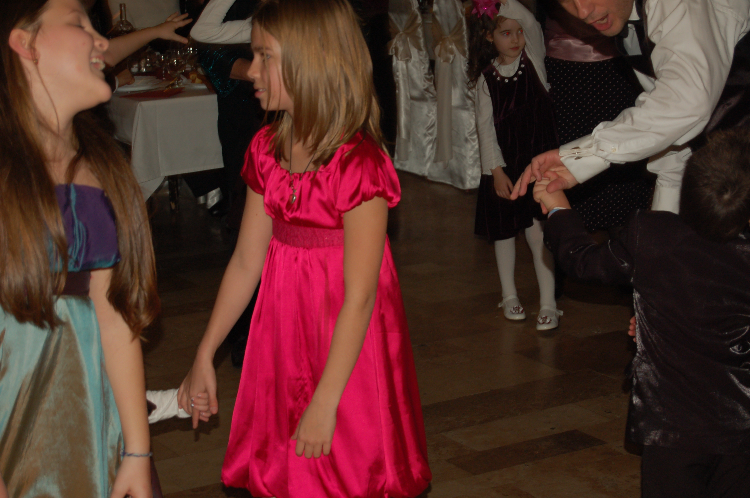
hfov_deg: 24.6
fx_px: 1717
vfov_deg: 16.5
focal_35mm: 82
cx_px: 375
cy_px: 249
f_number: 5.6
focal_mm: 55
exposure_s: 1/60
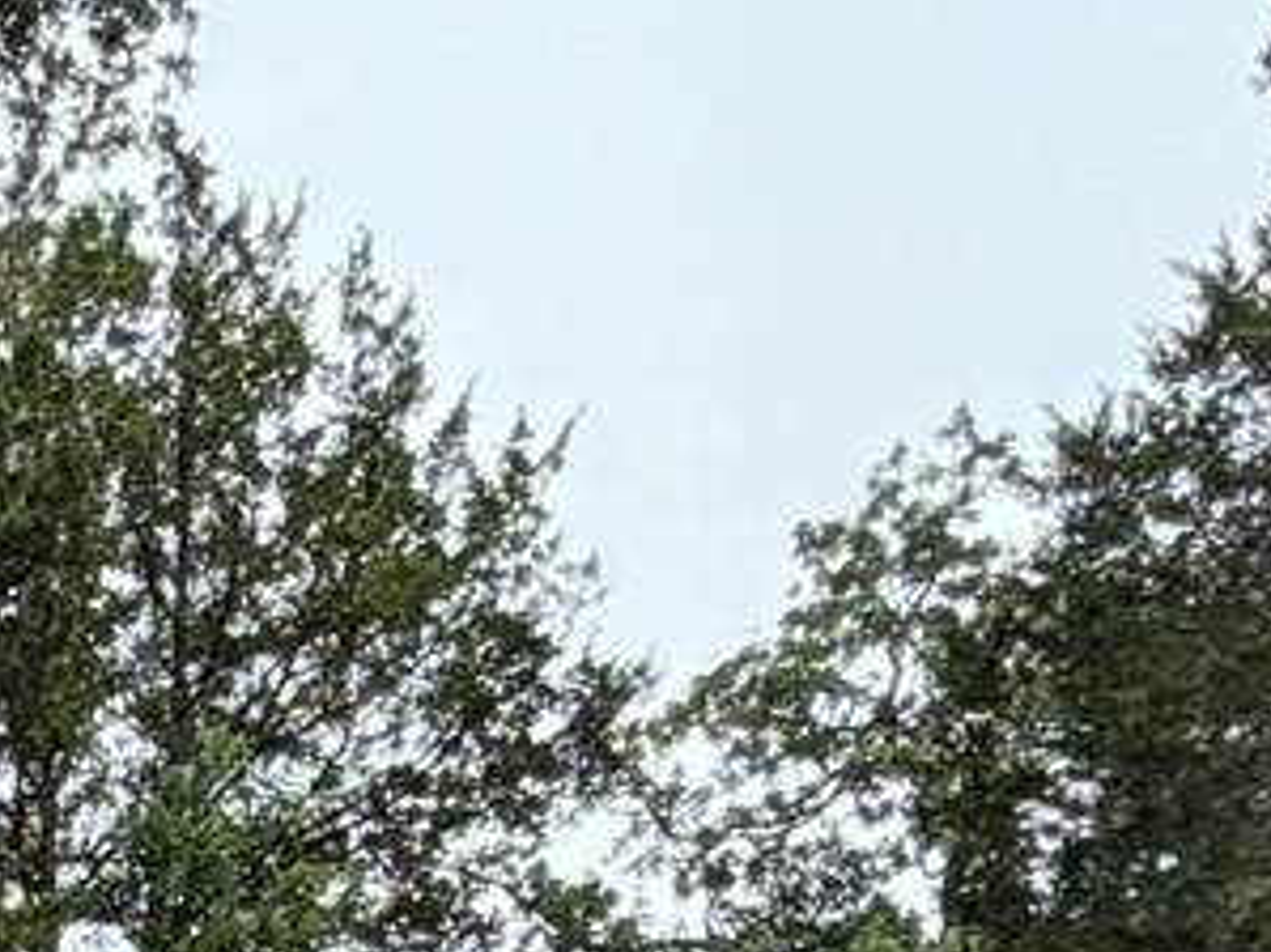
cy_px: 1930
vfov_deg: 13.2
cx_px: -990
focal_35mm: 96
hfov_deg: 17.0
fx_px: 3523
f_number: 2.2
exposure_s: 1/121
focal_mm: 2.22
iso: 160
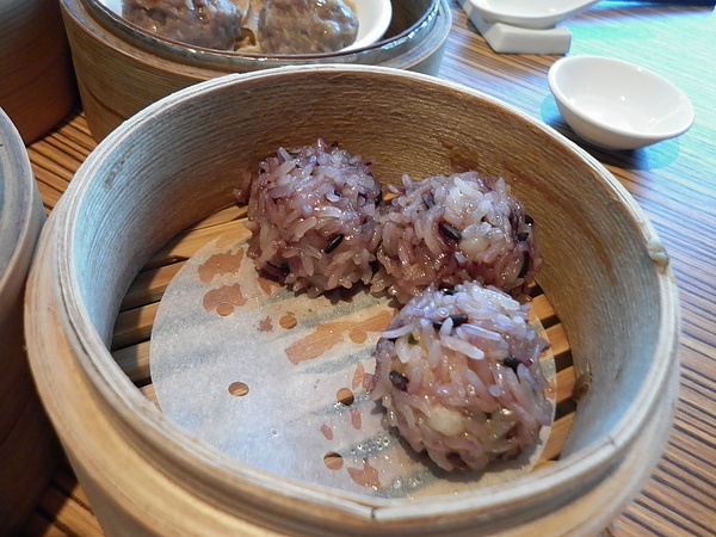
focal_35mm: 28
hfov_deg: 63.4
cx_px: 358
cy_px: 268
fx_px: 579
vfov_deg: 49.7
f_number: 2.8
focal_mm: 5
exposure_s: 1/30
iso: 200
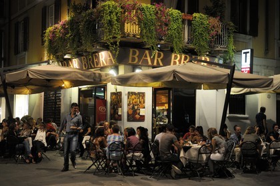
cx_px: 140
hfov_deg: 41.1
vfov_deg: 28.1
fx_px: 373
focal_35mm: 48
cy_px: 93
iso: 800
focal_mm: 48
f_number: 2.8
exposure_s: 1/50
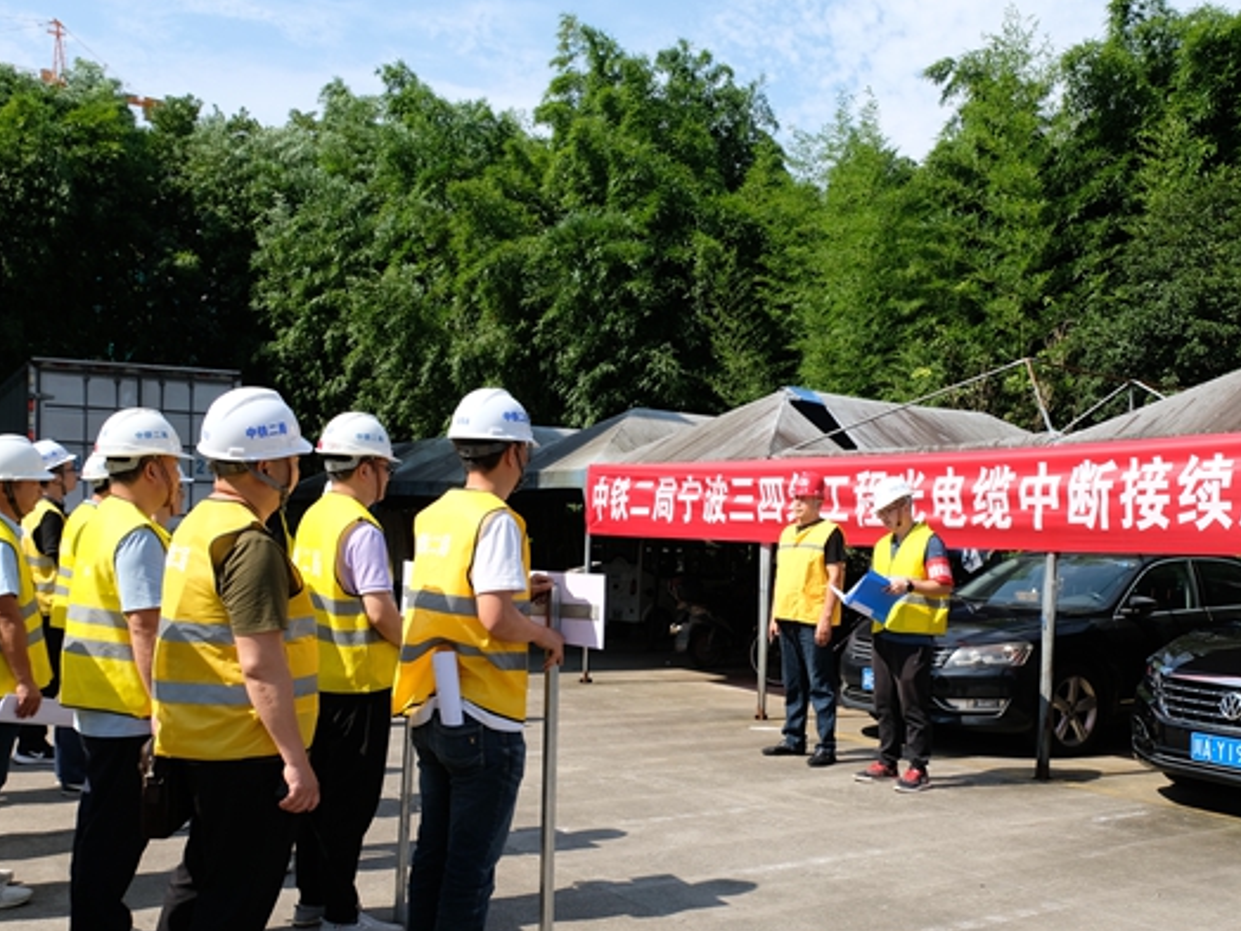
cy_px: 546
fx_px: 1291
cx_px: 734
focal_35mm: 36
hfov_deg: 51.1
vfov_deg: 39.5
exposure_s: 1/350
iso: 400
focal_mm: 18.5
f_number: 9
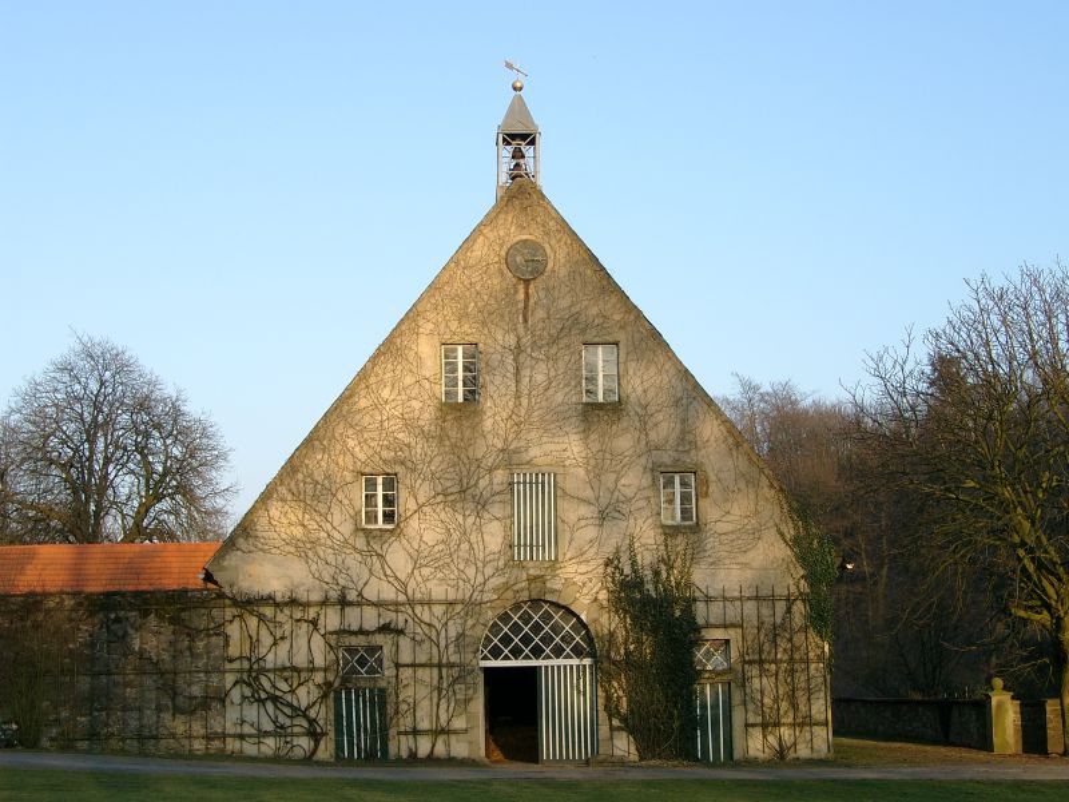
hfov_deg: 33.8
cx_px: 534
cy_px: 401
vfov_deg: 25.7
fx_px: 1760
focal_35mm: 57
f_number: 4
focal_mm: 11.76
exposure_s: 1/189
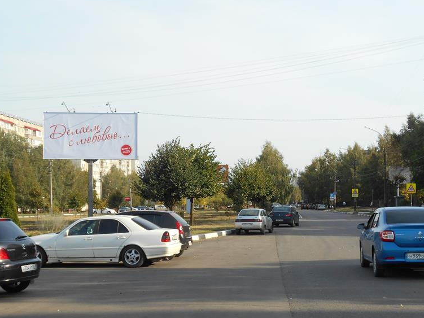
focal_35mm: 60
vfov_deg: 24.4
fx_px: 735
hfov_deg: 32.1
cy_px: 195
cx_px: 256
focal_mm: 7.7
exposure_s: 1/400
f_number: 4.2
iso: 80
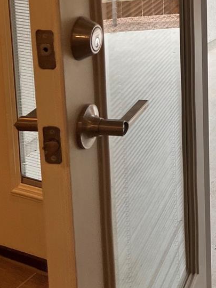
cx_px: 280
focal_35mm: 74
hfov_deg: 18.5
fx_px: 616
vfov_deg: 24.2
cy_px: -47
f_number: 1.5
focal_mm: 5.7
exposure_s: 1/578
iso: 50
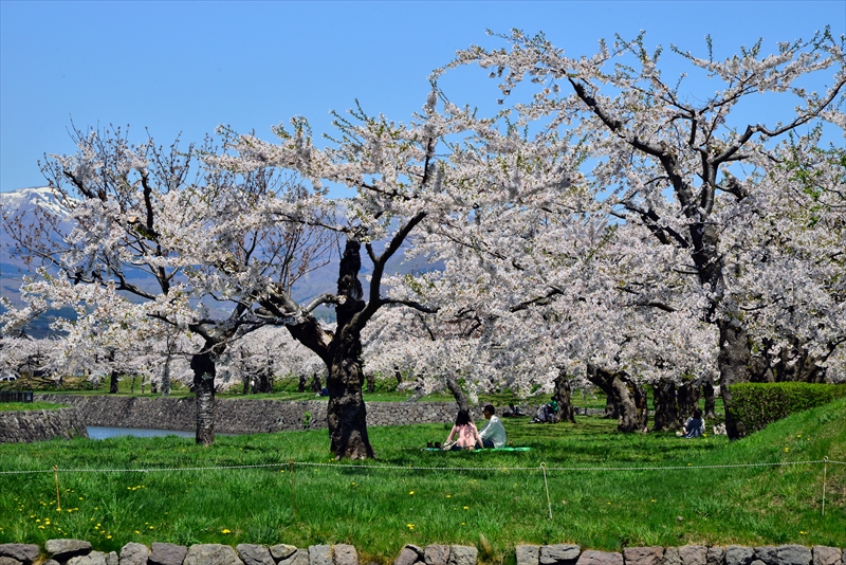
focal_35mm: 120
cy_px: 282
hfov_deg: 17.1
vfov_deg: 11.4
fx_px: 2821
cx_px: 423
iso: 400
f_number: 13
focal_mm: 120
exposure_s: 1/640
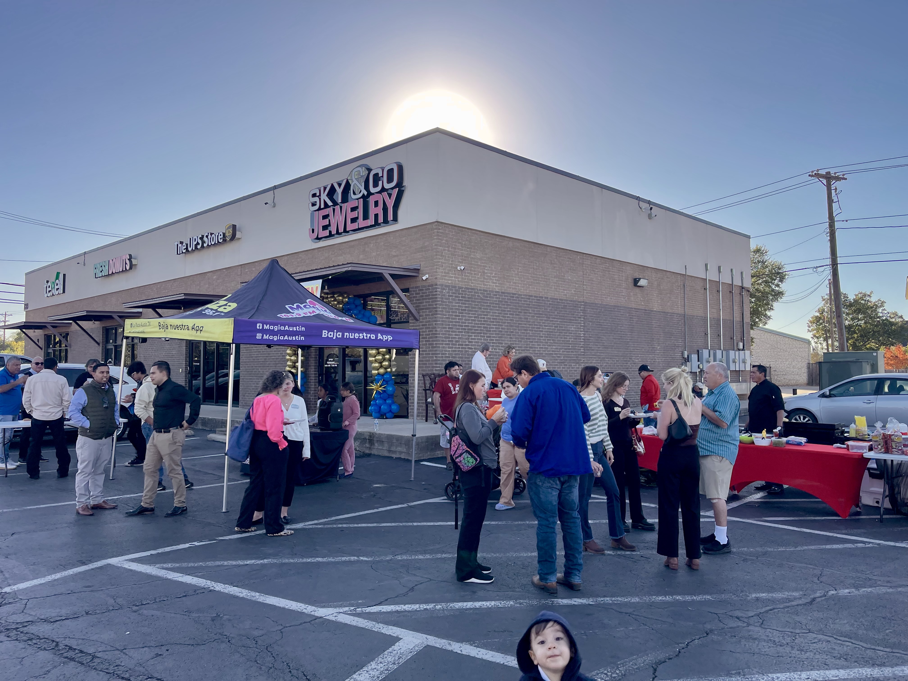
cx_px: 454
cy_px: 340
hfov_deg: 69.4
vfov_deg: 54.9
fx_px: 656
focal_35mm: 25
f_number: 1.6
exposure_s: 1/1225
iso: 32
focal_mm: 5.1
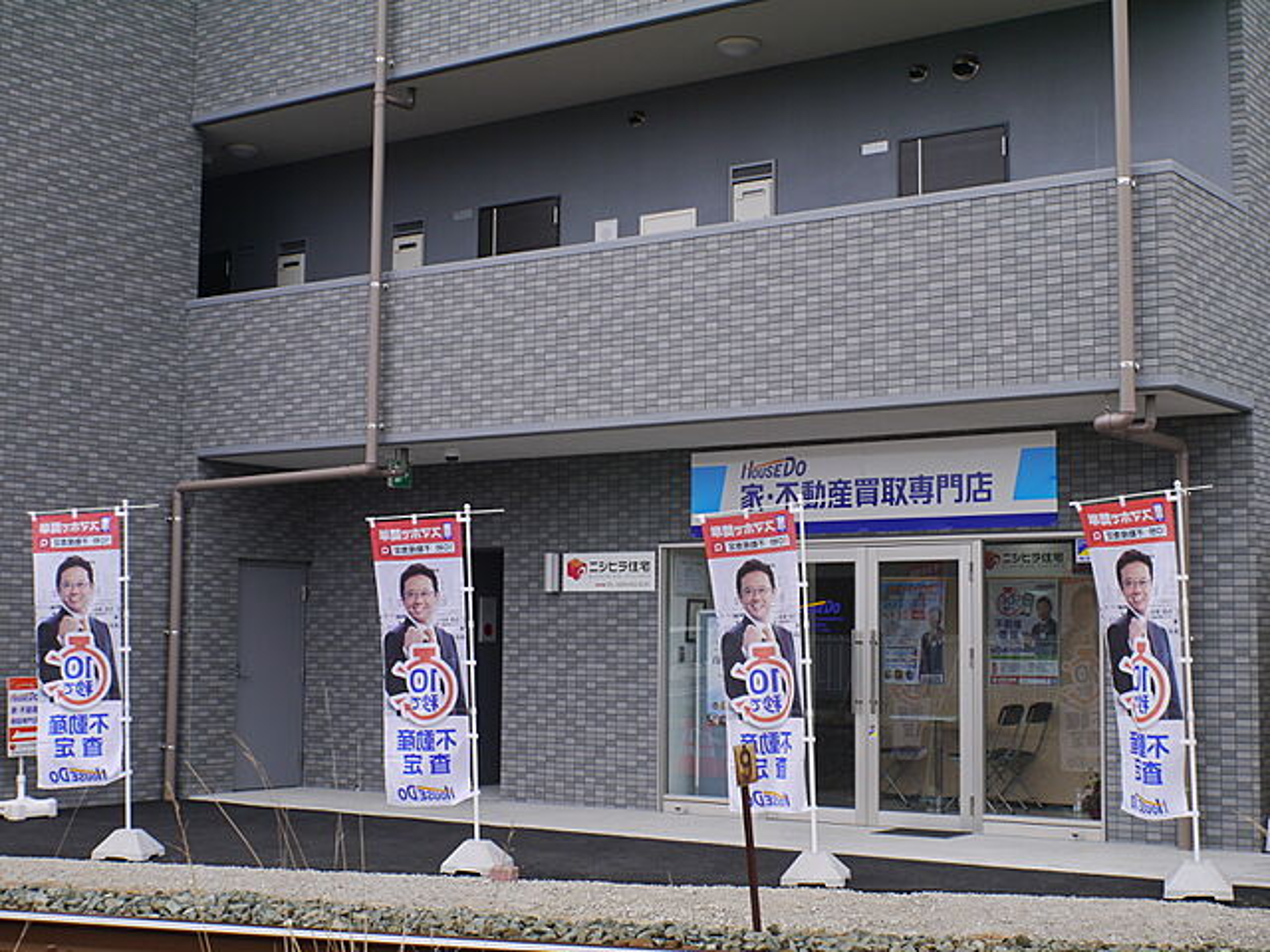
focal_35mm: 66
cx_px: 635
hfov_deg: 29.4
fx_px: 2421
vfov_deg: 22.3
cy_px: 476
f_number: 7.1
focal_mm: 33
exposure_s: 1/200
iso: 160
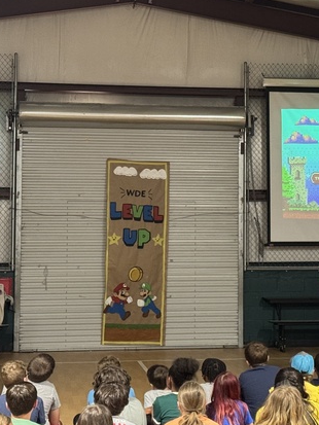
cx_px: 233
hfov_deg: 15.8
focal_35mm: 93
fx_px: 1142
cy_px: 163
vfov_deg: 21.0
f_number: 1.78
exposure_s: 1/40
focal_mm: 6.76
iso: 320
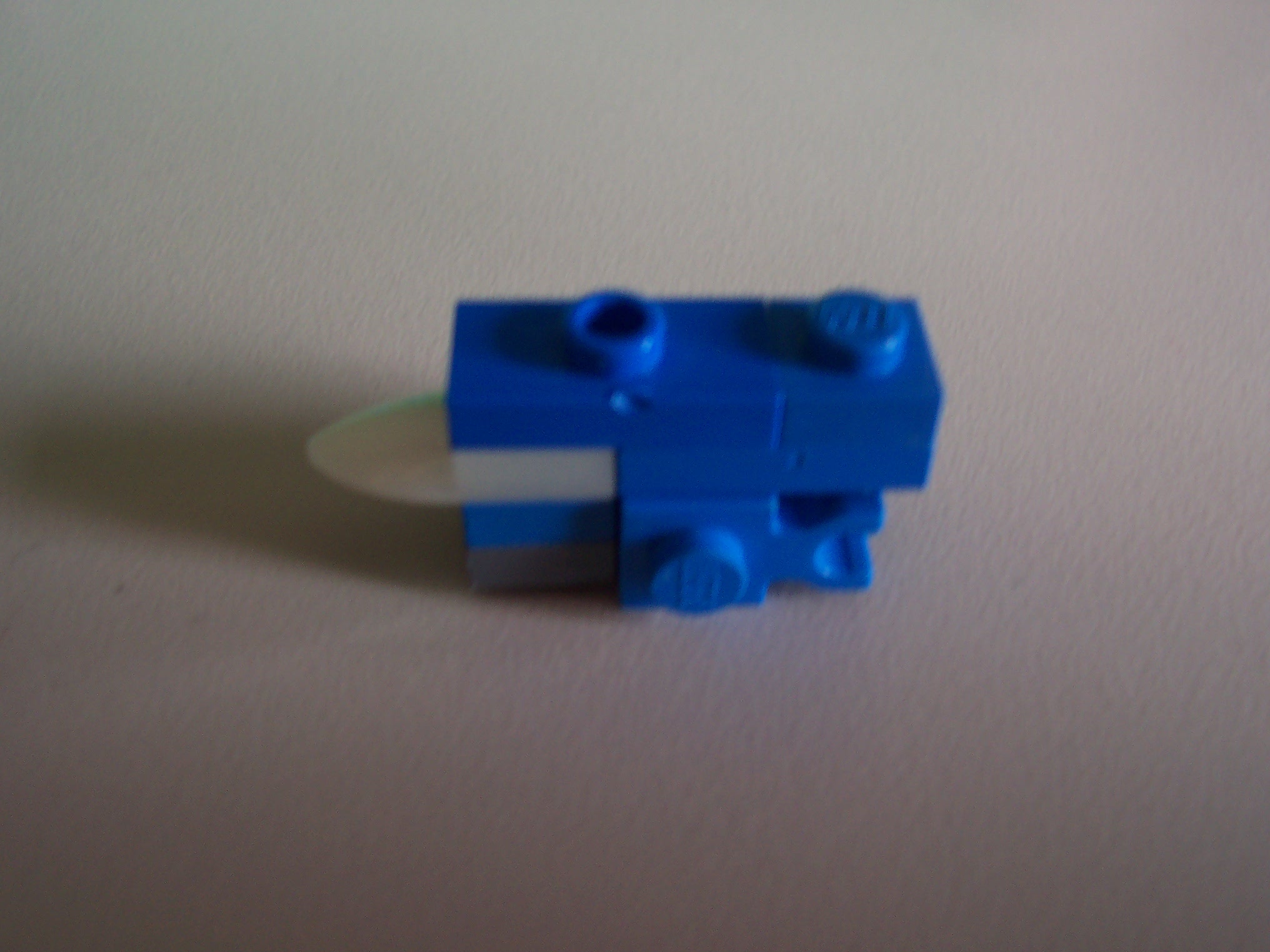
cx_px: 635
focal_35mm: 37
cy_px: 476
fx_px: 1357
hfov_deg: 50.1
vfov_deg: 38.7
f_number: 2.8
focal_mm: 5.6
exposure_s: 1/30
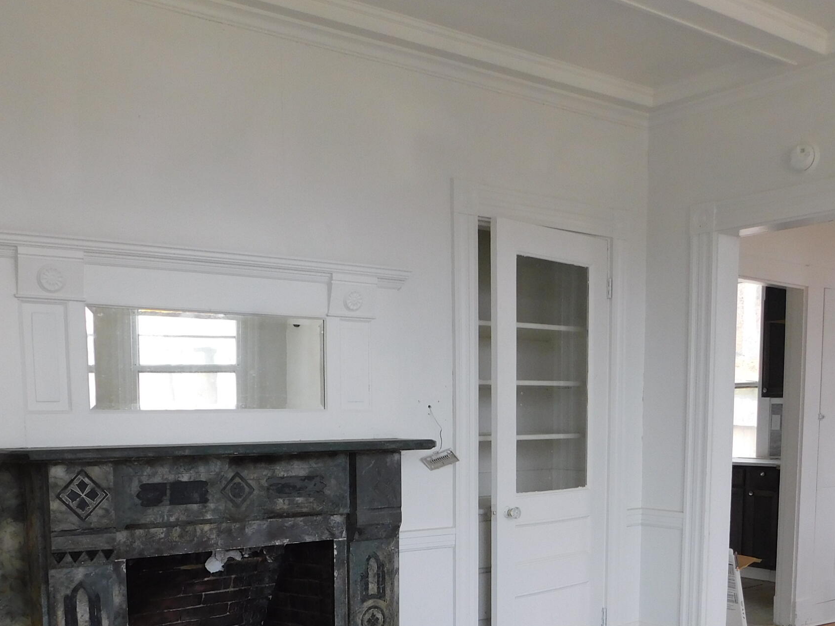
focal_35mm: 41
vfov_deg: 33.4
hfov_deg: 45.8
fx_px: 989
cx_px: 417
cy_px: 556
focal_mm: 4
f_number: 3
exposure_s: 1/40
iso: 125
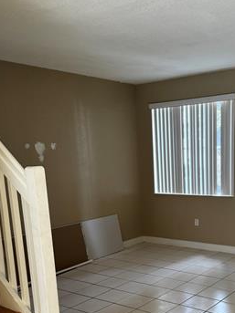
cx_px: 174
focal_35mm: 42
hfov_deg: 33.7
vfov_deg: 43.7
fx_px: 380
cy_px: 226
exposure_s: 1/121
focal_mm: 6.76
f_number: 1.78
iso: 160
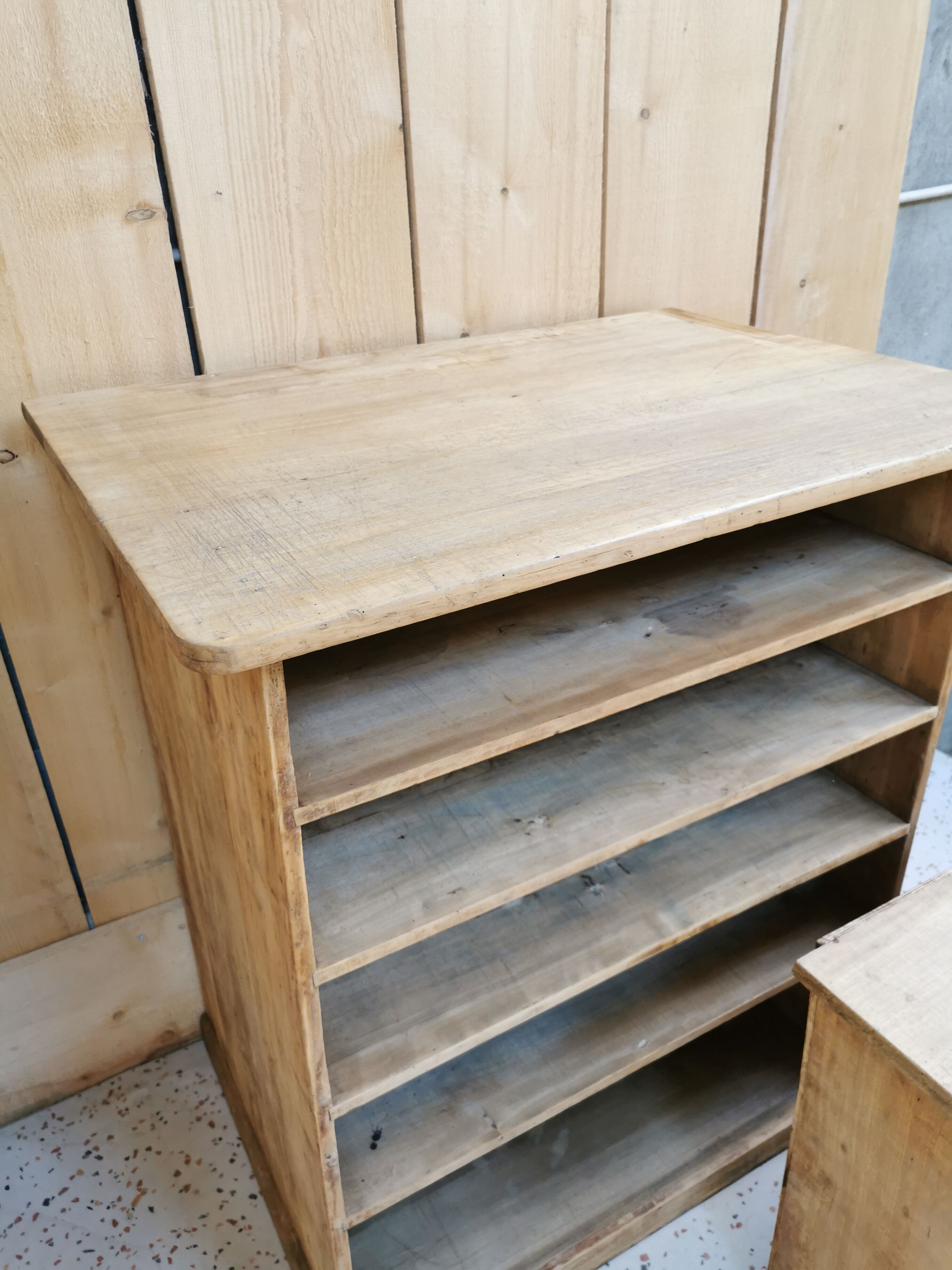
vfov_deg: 65.3
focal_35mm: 27
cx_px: 476
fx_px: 990
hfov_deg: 51.4
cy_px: 635
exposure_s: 1/50
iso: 125
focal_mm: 5.58
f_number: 1.8
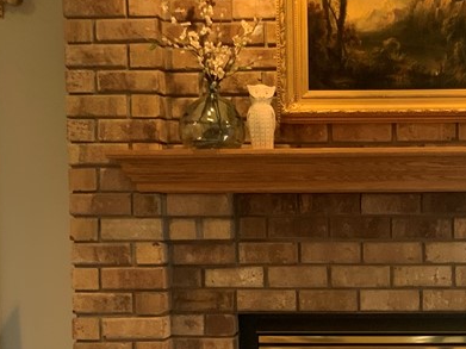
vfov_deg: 19.2
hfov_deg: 25.0
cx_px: 406
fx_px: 1023
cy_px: 269
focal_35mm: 76
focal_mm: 3
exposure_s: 1/60
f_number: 1.8
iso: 125
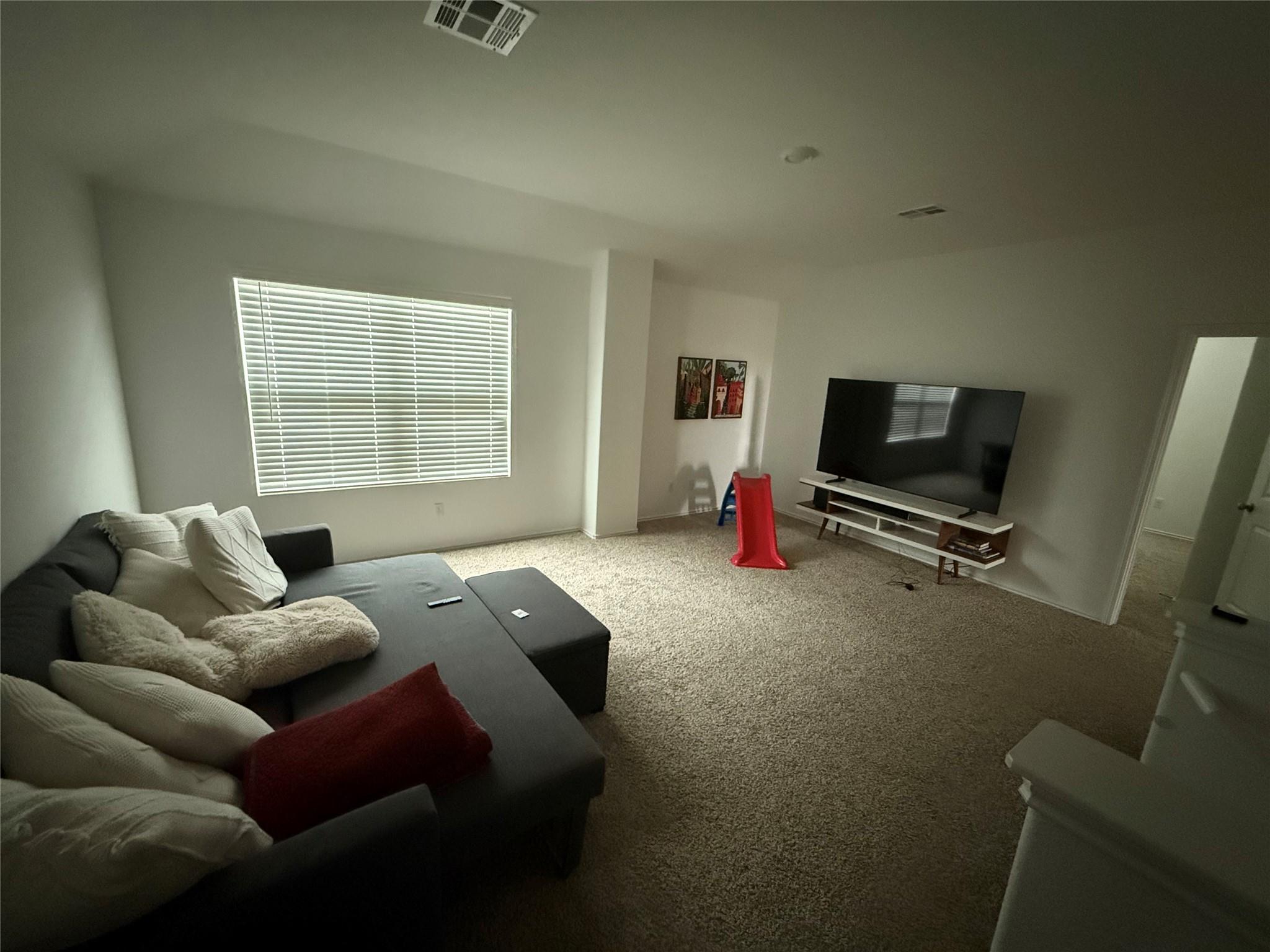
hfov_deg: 102.1
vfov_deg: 85.7
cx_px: 635
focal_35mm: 14
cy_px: 476
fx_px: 514
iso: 1250
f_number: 2.2
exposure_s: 1/60
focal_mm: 2.22
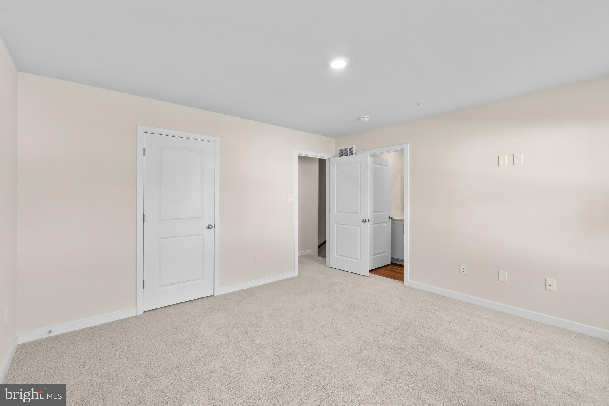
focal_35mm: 15
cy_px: 203
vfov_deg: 77.3
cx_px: 304
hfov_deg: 100.4
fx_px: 254
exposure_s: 1.6
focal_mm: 10
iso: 100
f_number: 13
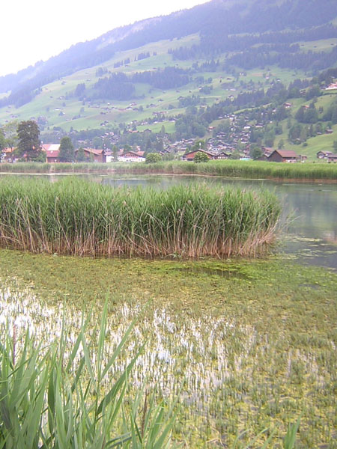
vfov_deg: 51.4
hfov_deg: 39.7
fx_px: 467
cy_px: 224
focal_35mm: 36
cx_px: 168
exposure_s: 1/108
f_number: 2.6
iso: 100
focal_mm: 4.7
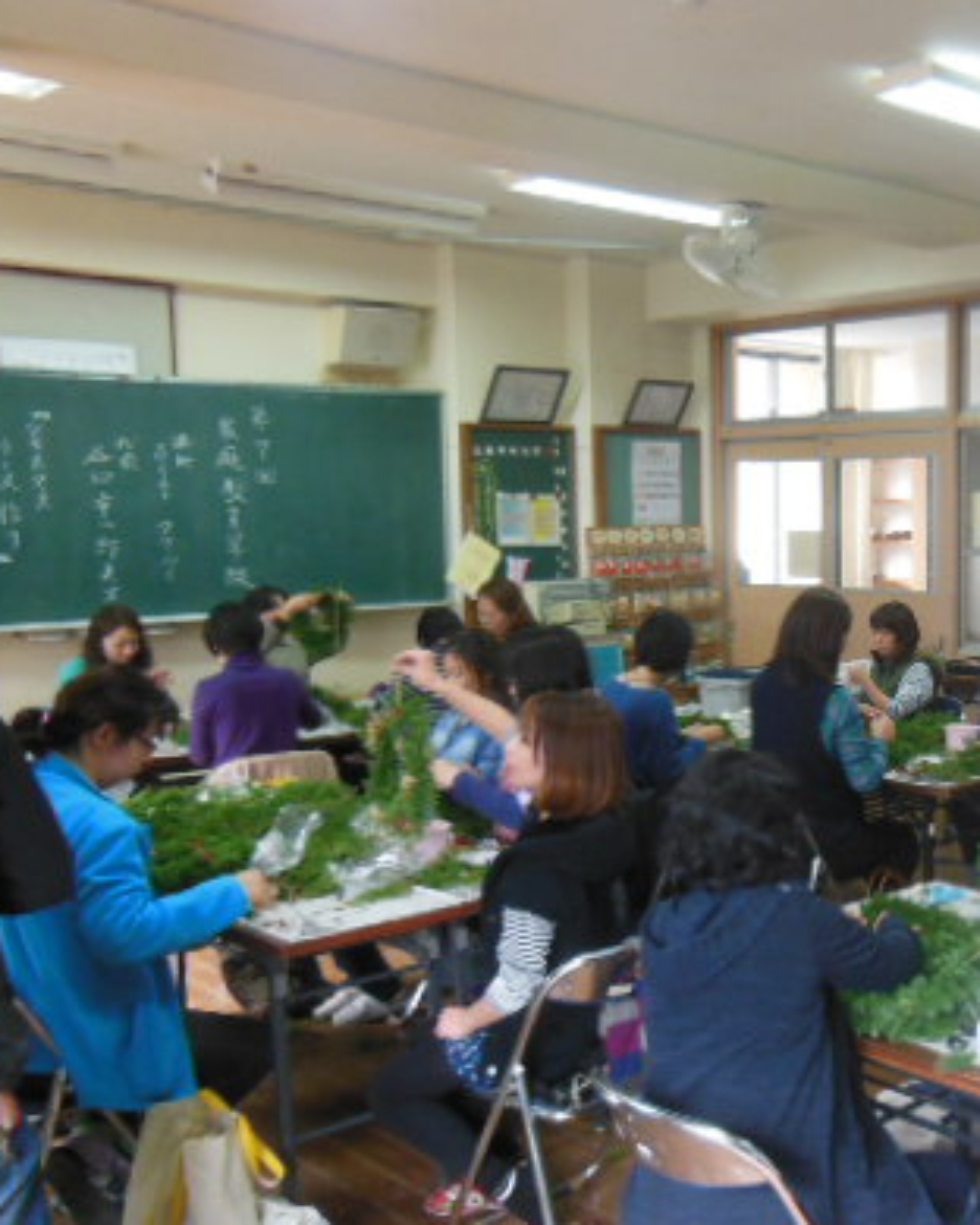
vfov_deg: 45.8
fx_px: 1450
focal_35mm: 40
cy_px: 650
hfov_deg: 35.4
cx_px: 858
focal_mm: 4.5
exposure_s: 1/30
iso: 400
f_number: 3.5
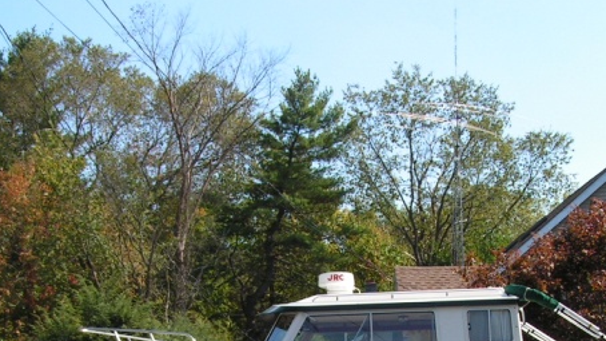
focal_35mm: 73
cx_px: 363
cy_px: 382
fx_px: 1173
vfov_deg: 16.0
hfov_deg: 28.9
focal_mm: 6.3
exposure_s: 1/200
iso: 50
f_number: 5.6
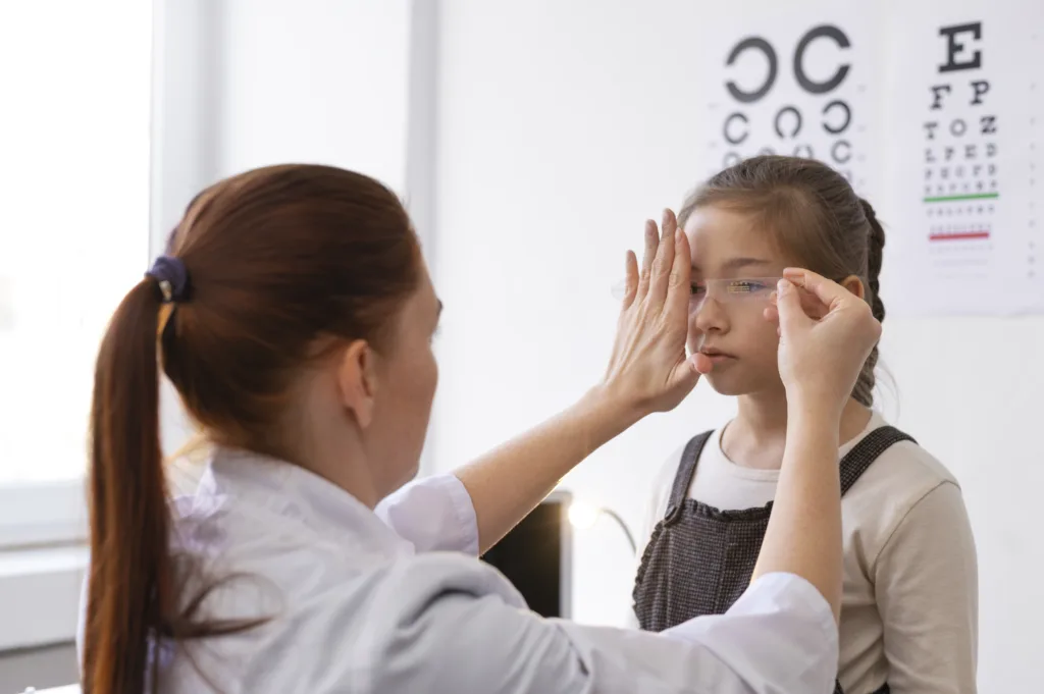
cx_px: 522
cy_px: 347
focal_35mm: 50
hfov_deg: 39.6
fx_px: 1449
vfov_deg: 26.9
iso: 400
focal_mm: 50
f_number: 3.5
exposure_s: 1/160
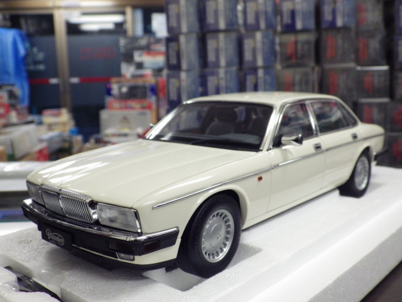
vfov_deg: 35.1
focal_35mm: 41
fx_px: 476
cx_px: 201
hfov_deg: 45.8
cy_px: 151
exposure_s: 1/50
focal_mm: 7.4
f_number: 3.6
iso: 500
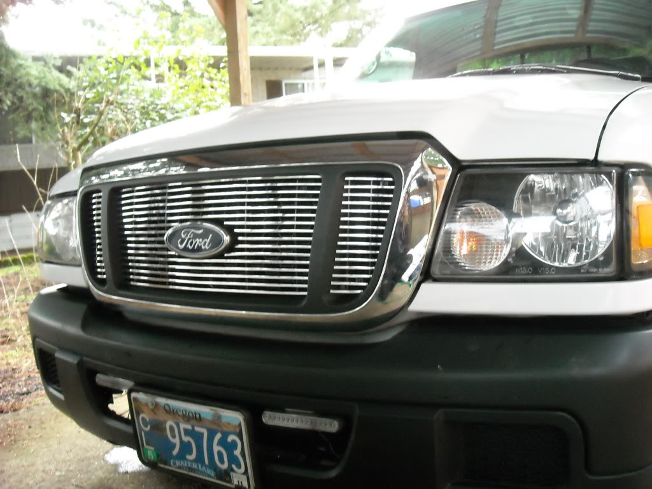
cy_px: 244
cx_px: 326
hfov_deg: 52.6
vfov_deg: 40.7
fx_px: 659
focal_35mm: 35
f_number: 2.8
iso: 800
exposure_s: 1/38
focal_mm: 5.7
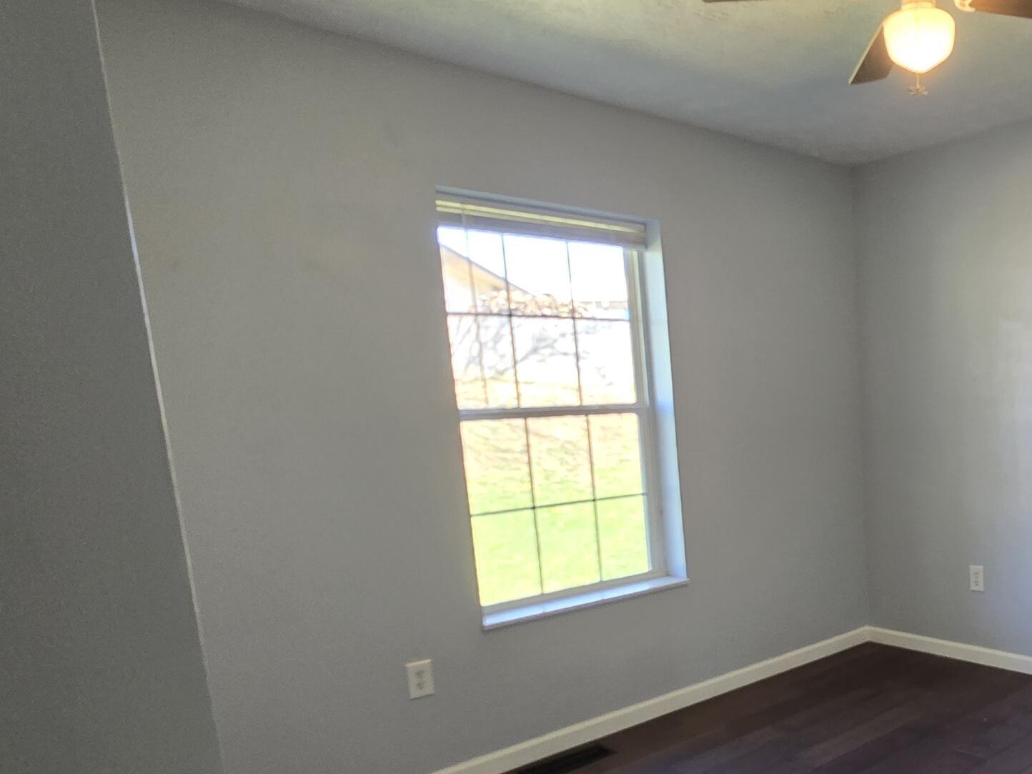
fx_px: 805
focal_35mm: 27
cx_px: 889
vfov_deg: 50.2
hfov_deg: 57.9
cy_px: 533
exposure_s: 1/60
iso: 160
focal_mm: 2.2
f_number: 2.2
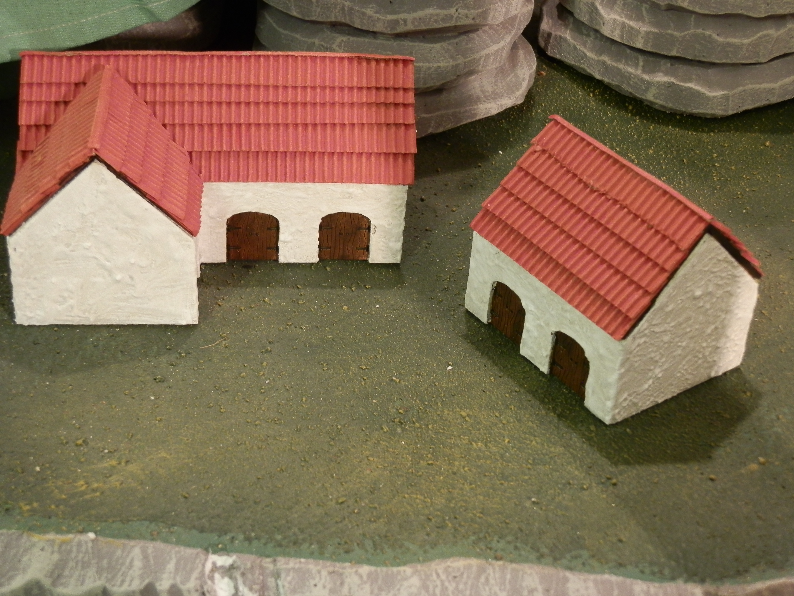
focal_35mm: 61
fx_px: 1399
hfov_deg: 31.7
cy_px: 298
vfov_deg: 24.0
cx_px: 397
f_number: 3.7
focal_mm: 10.99
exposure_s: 1/8
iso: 200
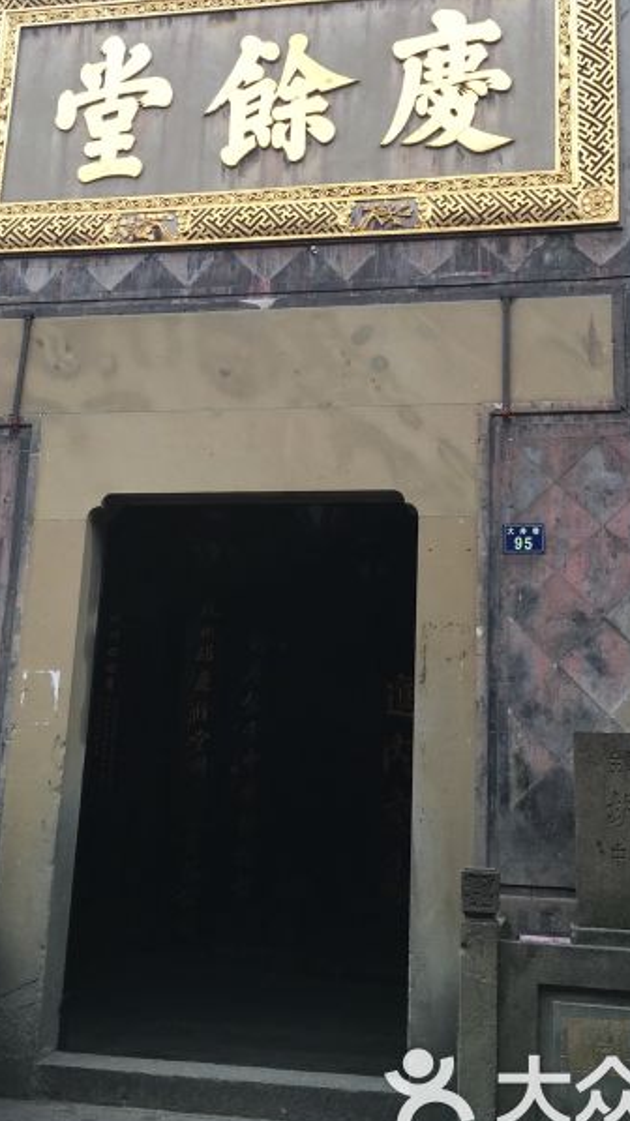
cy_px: 534
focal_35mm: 37
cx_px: 363
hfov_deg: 31.9
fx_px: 1100
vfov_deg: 54.0
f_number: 2.2
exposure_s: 1/409
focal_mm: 4.15
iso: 25
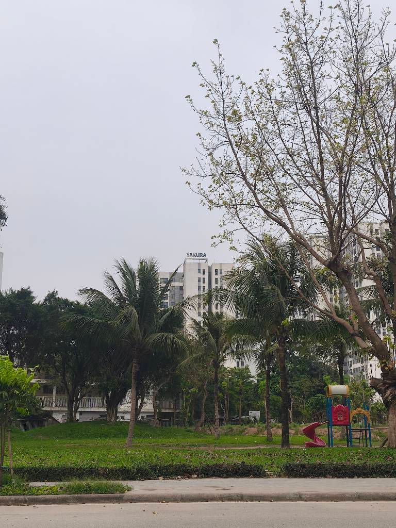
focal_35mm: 44
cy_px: 264
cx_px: 198
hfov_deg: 32.9
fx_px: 671
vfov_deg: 42.9
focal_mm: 5.35
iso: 80
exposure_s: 1/1556
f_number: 1.7
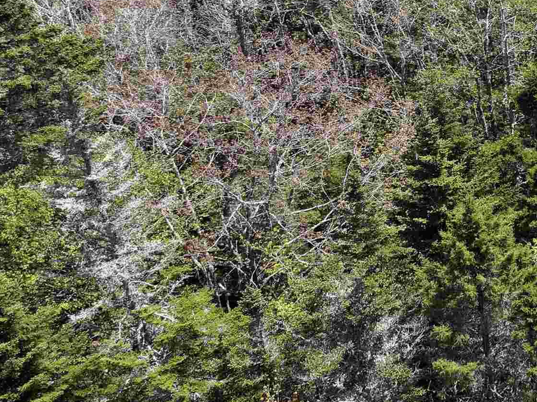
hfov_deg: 25.2
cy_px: 38
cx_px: 707
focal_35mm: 66
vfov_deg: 21.7
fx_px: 1024
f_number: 2.8
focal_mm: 12.29
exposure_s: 1/1250
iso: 130
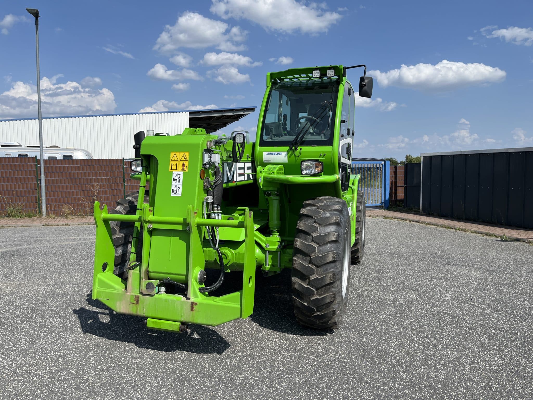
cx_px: 266
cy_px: 200
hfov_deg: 67.3
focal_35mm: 26
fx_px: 400
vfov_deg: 53.1
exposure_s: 1/4149
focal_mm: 5.1
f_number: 1.6
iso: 50
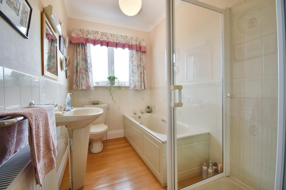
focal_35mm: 15
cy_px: 95
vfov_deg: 77.3
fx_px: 119
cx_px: 143
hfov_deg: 100.4
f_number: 4.5
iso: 100
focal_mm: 10
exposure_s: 1/40
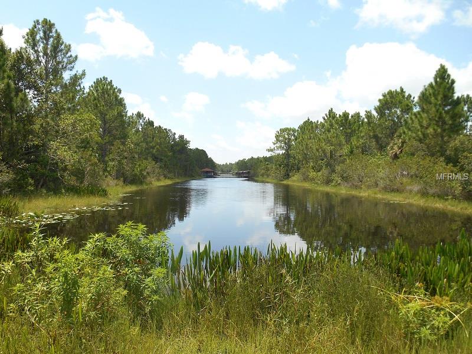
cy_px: 177
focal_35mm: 26
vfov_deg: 53.1
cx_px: 236
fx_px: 355
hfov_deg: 67.3
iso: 80
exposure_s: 1/640
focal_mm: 4.7
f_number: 3.4
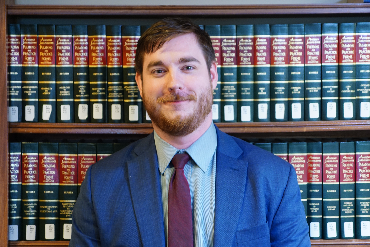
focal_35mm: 82
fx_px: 848
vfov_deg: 16.6
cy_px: 124
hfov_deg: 24.6
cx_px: 185
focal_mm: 55
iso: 640
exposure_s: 1/6
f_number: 4.5
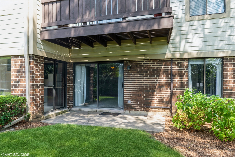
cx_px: 118
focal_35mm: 24
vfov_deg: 53.2
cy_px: 78
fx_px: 157
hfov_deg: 73.7
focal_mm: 24
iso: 200
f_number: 9
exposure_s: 1/50
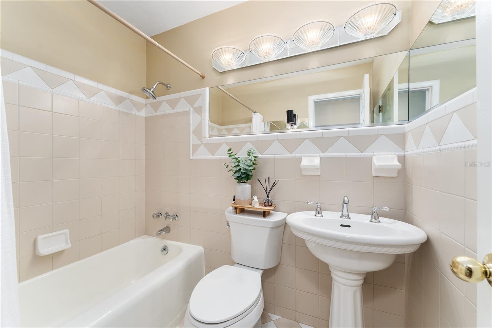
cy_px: 164
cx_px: 246
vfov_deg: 81.2
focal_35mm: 14
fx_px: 191
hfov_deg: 104.3
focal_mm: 14
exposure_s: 1/8
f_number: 7.1
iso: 400
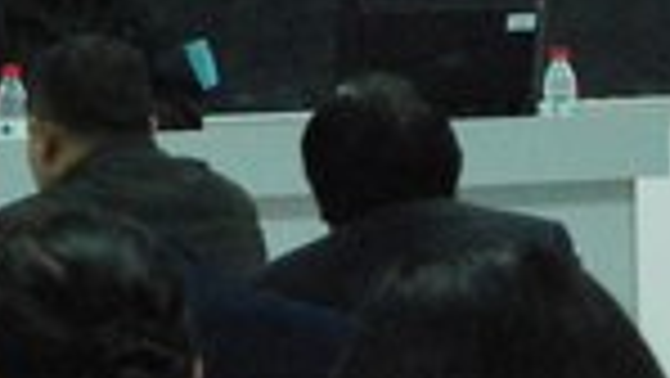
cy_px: -115
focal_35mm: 236
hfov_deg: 9.1
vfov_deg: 5.1
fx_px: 4195
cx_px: 184
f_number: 7.1
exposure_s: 1/40
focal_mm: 28
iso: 1600
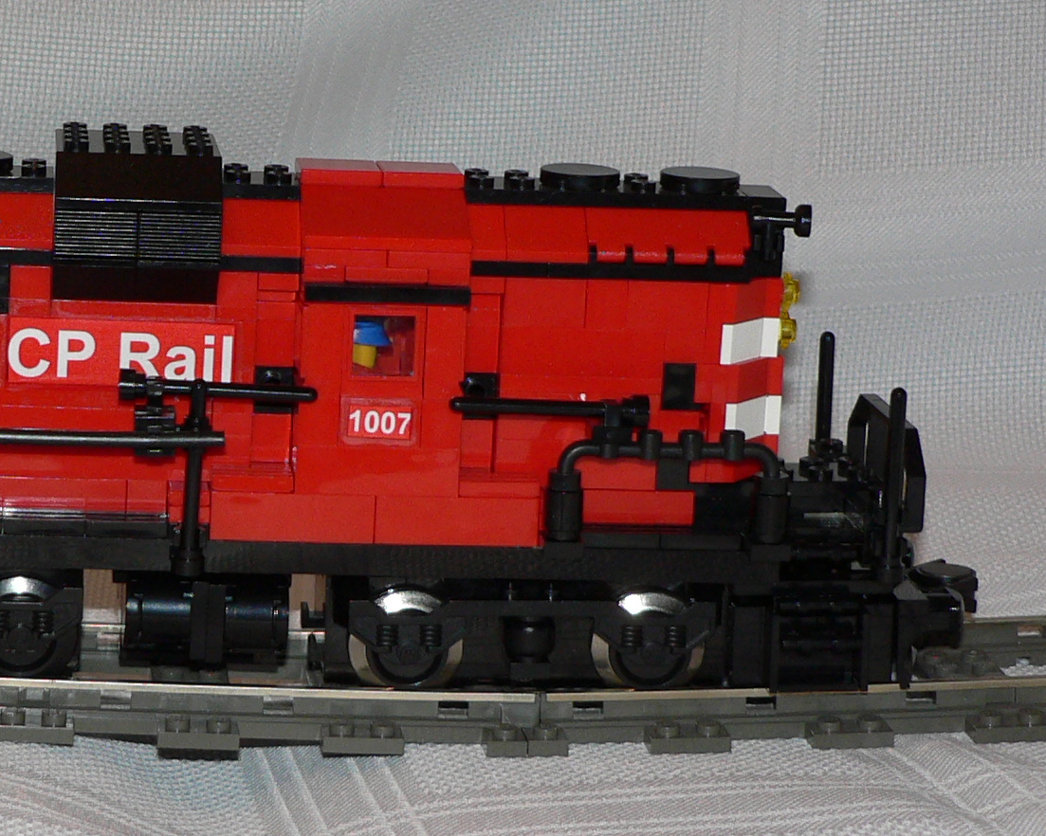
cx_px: 218
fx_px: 3219
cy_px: 342
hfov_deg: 18.3
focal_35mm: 104
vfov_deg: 14.8
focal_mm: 8.7
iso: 100
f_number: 2.8
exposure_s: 1/60
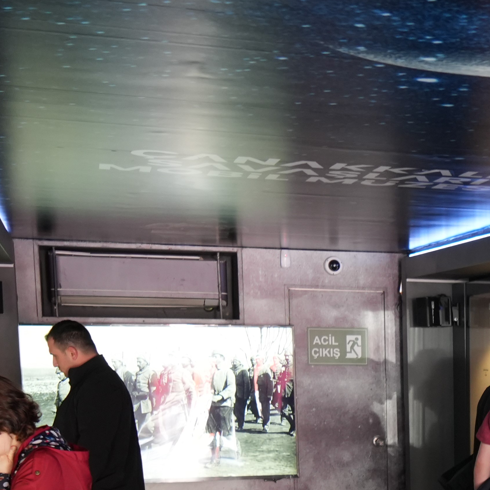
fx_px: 1361
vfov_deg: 19.2
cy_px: 589
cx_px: 628
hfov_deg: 19.0
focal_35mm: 85
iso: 1000
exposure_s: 1/30
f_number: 4
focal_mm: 24
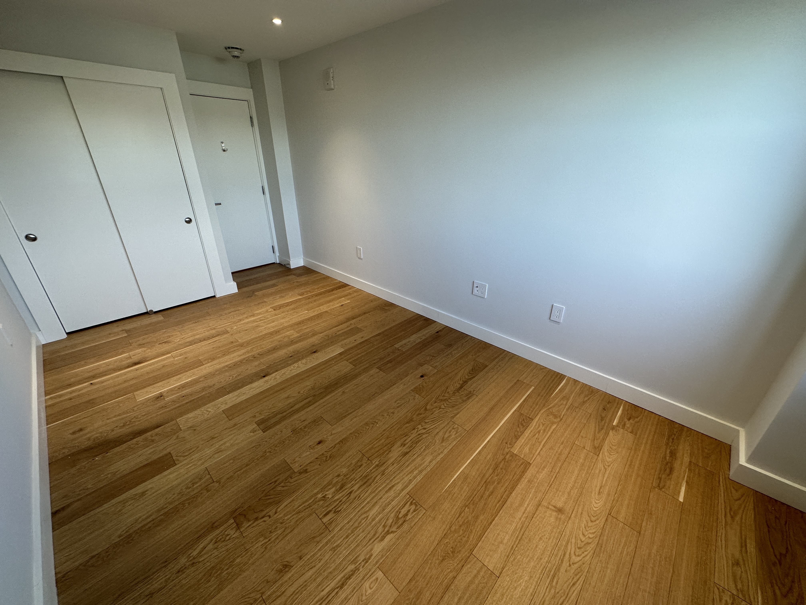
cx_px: 403
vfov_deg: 85.7
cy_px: 302
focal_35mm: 14
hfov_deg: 102.1
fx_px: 326
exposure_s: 1/120
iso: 160
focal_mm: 2.22
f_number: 2.2
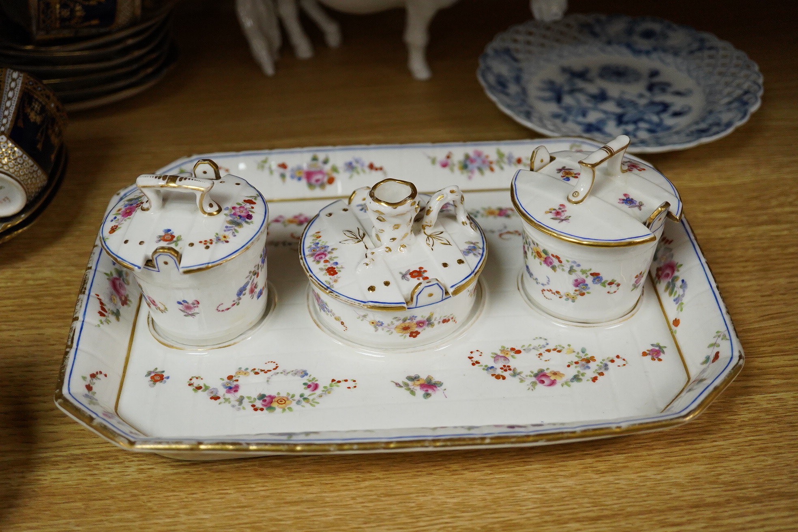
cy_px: 266
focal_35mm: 45
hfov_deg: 43.6
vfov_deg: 29.9
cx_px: 399
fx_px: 997
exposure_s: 1/1000
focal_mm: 30
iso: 2500
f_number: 3.5
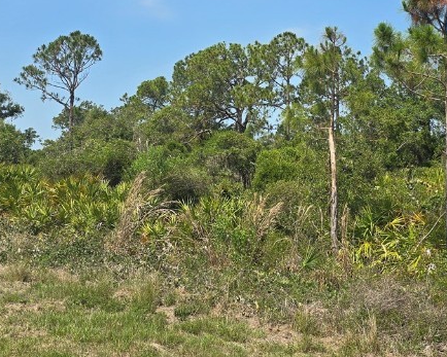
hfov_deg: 35.2
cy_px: 77
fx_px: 701
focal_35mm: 53
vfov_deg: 28.1
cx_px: 273
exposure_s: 1/836
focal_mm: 6.3
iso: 12
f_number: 1.7
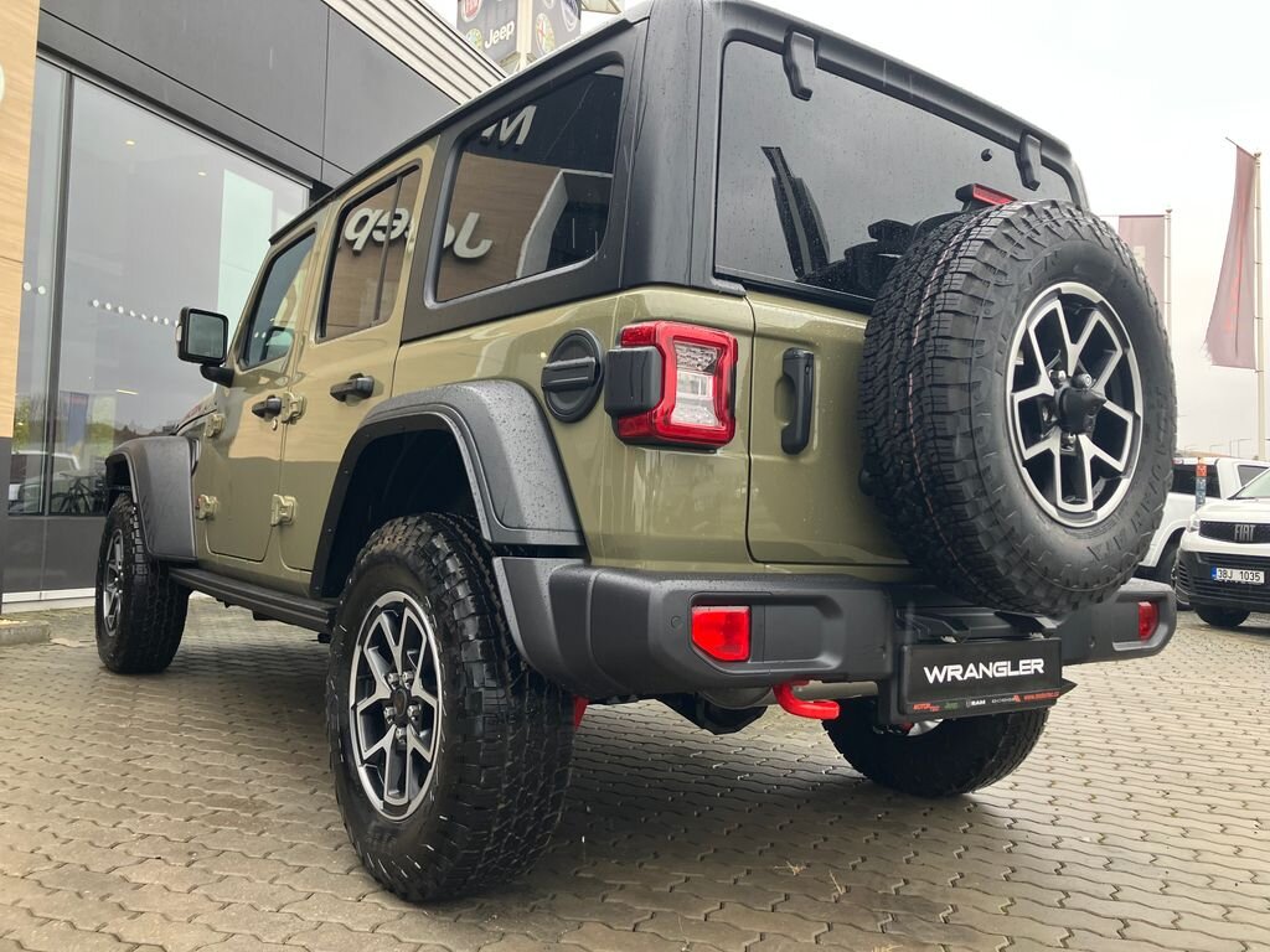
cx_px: 635
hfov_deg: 63.4
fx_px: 1027
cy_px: 476
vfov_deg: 49.7
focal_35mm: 28
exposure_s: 1/121
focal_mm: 3.99
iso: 64
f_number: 1.8
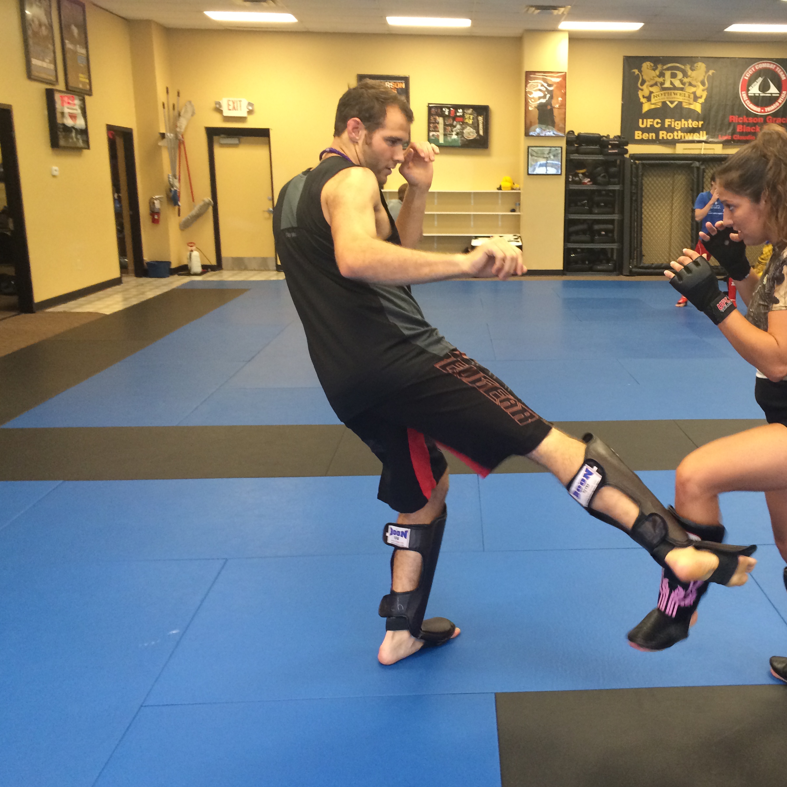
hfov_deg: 45.3
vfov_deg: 46.0
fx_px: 926
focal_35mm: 36
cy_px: 400
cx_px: 528
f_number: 2.2
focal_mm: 4.12
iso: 160
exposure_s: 1/30
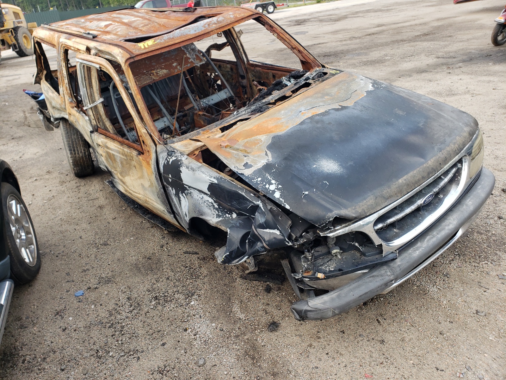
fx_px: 380
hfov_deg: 67.3
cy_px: 190
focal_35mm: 26
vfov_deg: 53.1
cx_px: 253
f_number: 1.5
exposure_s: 1/164
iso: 50
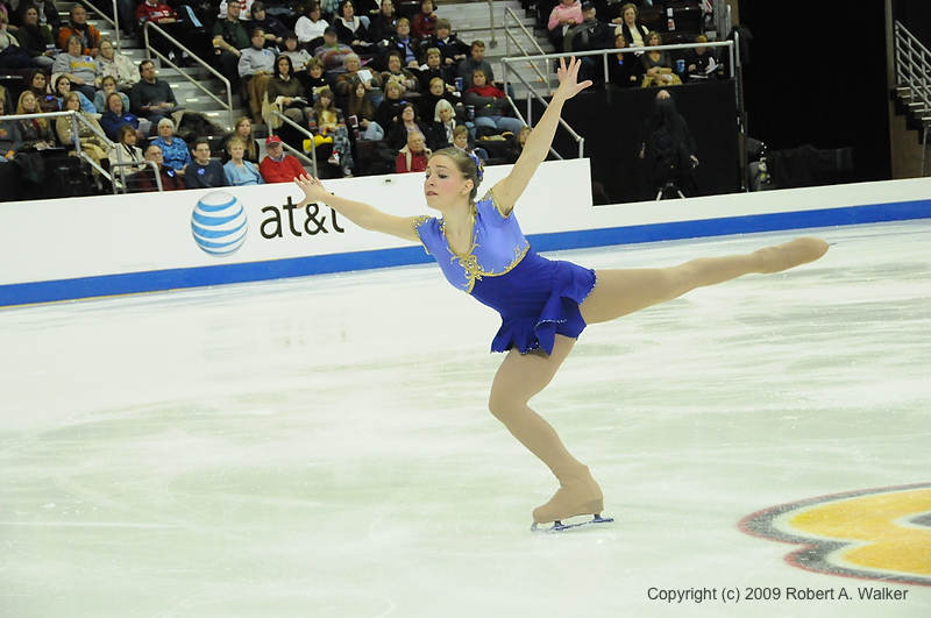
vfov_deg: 13.0
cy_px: 309
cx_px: 466
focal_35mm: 105
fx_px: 2712
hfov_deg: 19.5
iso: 3200
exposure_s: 1/800
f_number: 5.6
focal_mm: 70
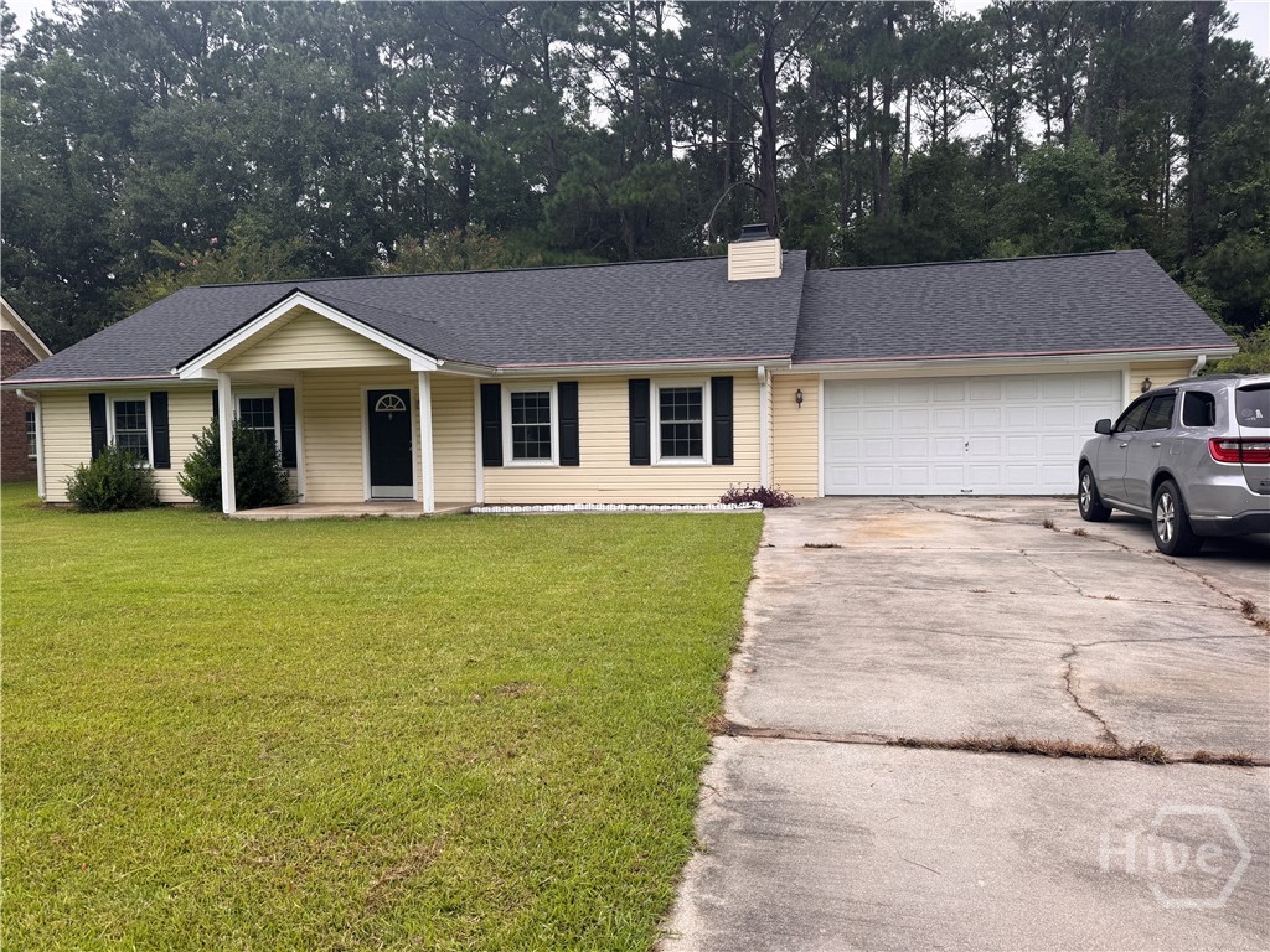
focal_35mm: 24
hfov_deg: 71.6
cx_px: 635
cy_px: 476
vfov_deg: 56.8
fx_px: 881
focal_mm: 6.76
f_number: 1.78
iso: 80
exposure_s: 1/615
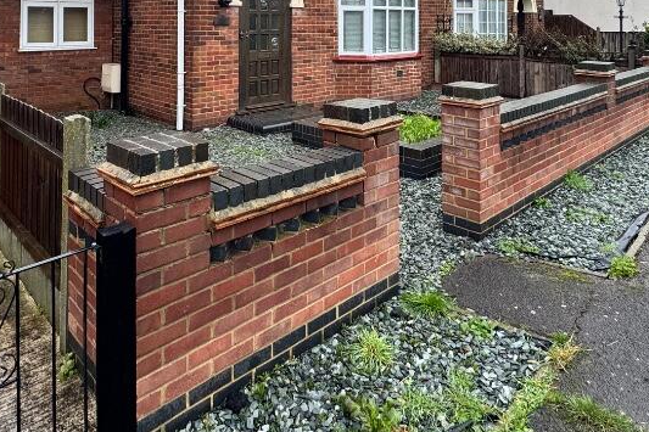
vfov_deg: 41.2
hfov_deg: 65.5
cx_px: 313
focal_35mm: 28
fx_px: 505
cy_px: 13
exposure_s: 1/99
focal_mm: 2.22
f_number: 2.2
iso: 64
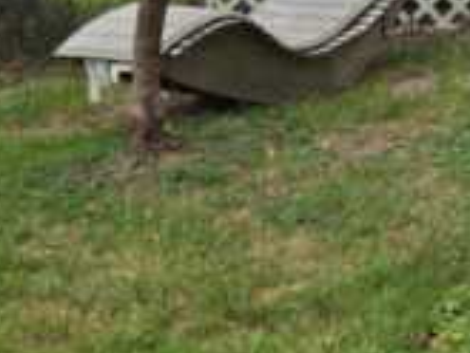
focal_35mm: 143
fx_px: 1943
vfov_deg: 9.4
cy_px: -441
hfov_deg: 12.9
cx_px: 752
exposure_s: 1/832
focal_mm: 5.4
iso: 25
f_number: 1.8
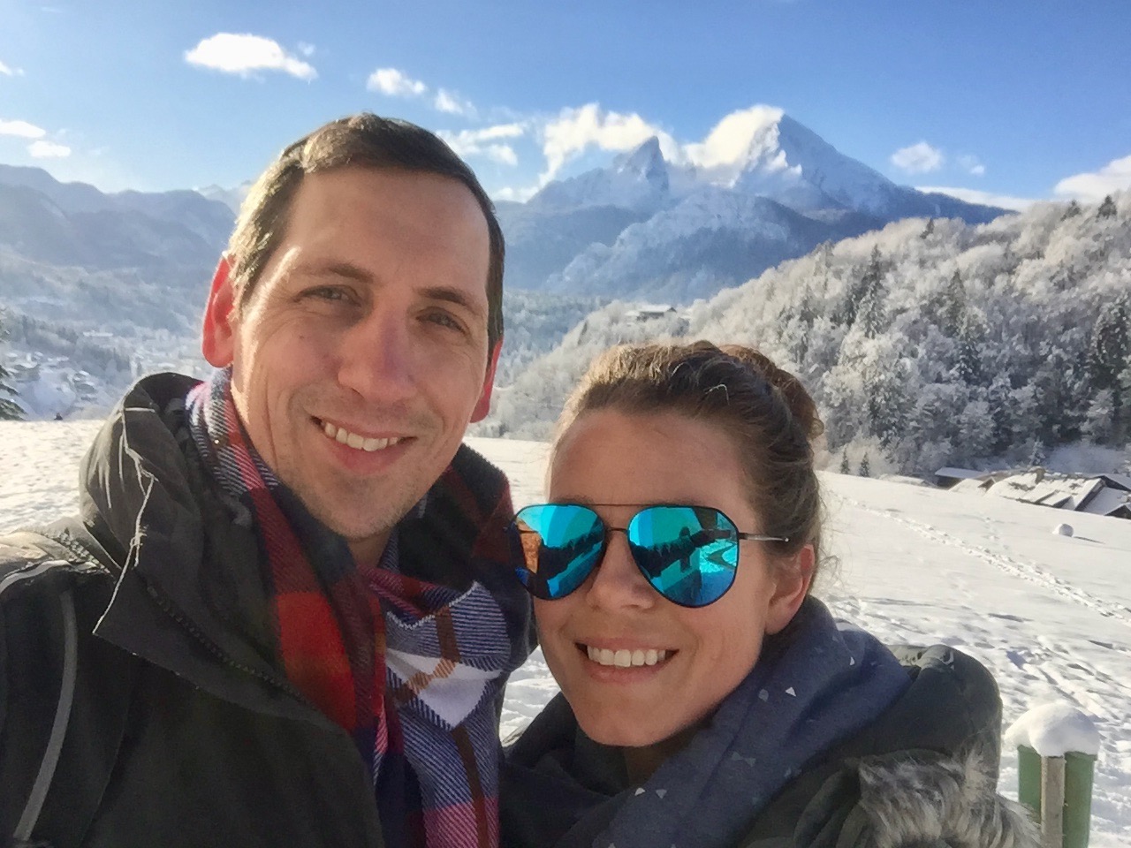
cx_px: 566
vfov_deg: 45.4
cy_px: 424
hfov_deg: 58.4
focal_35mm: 31
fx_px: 1013
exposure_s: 1/1178
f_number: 2.2
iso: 32
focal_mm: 2.65
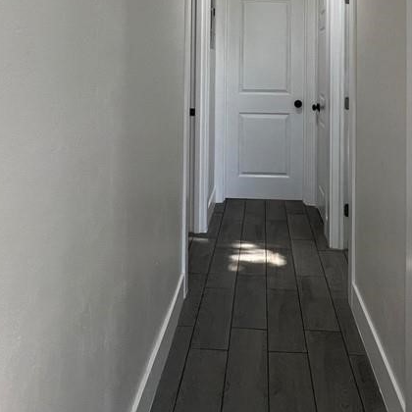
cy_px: 52
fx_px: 377
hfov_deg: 57.0
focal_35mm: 28
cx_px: 239
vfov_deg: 51.5
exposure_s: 1/120
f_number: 1.8
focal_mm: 1.57
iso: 100
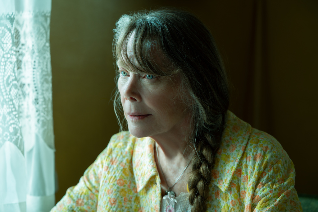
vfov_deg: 13.0
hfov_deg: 19.5
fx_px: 927
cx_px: 159
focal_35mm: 105
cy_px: 106
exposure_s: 1/160
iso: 320
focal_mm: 105
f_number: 4
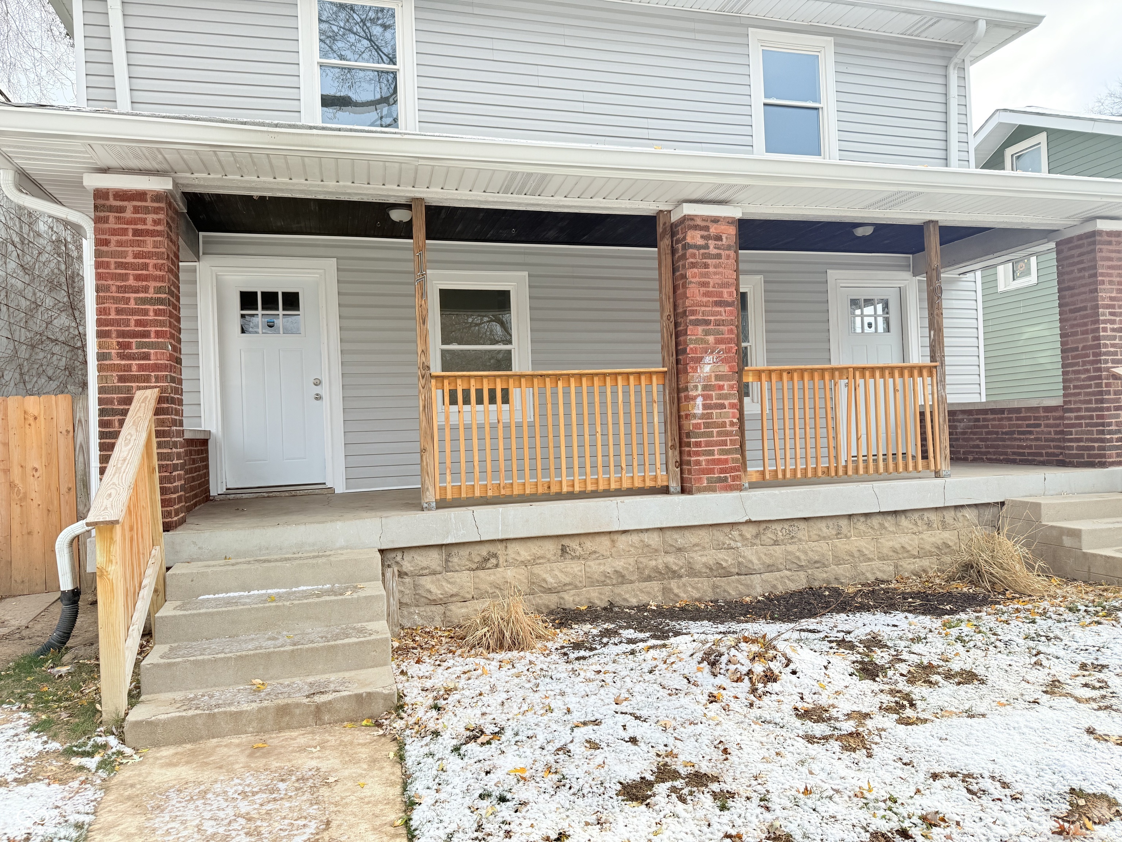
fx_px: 778
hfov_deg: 71.6
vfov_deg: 56.8
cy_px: 421
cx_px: 561
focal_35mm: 24
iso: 80
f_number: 1.78
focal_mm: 6.76
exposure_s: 1/1522
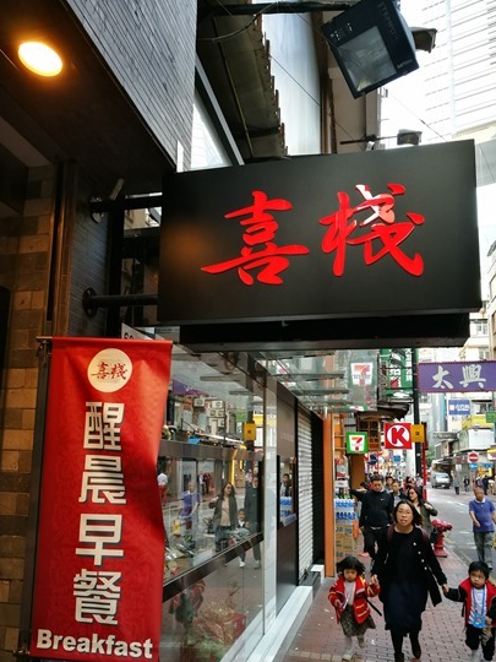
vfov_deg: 59.8
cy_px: 367
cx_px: 231
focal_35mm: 30
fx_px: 573
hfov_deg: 46.8
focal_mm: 4.5
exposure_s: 1/60
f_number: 2.2
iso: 160
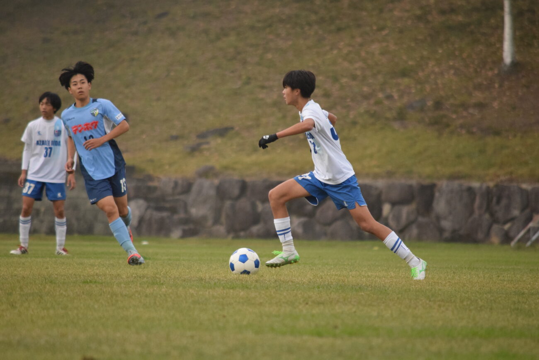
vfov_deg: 3.1
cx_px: 270
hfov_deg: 4.6
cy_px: 180
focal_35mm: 450
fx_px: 6738
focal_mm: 300
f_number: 5.6
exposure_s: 1/2500
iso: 2500
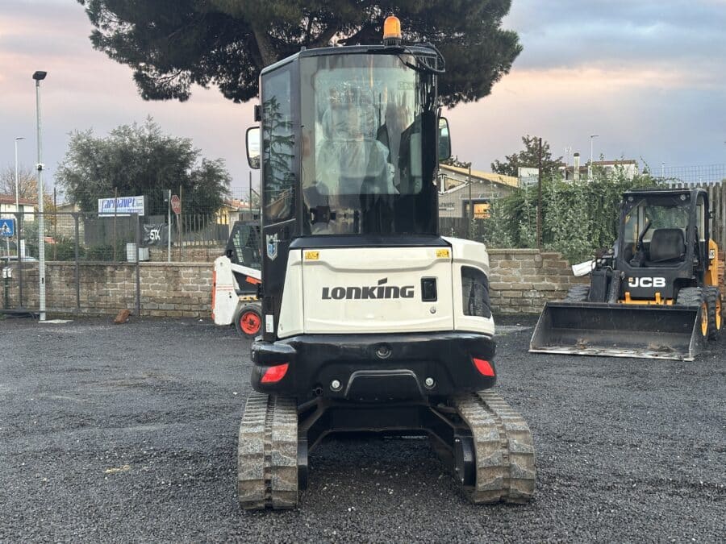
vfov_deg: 30.3
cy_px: 272
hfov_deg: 39.7
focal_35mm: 48
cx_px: 363
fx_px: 1007
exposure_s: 1/87
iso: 80
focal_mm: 6.86
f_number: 1.78
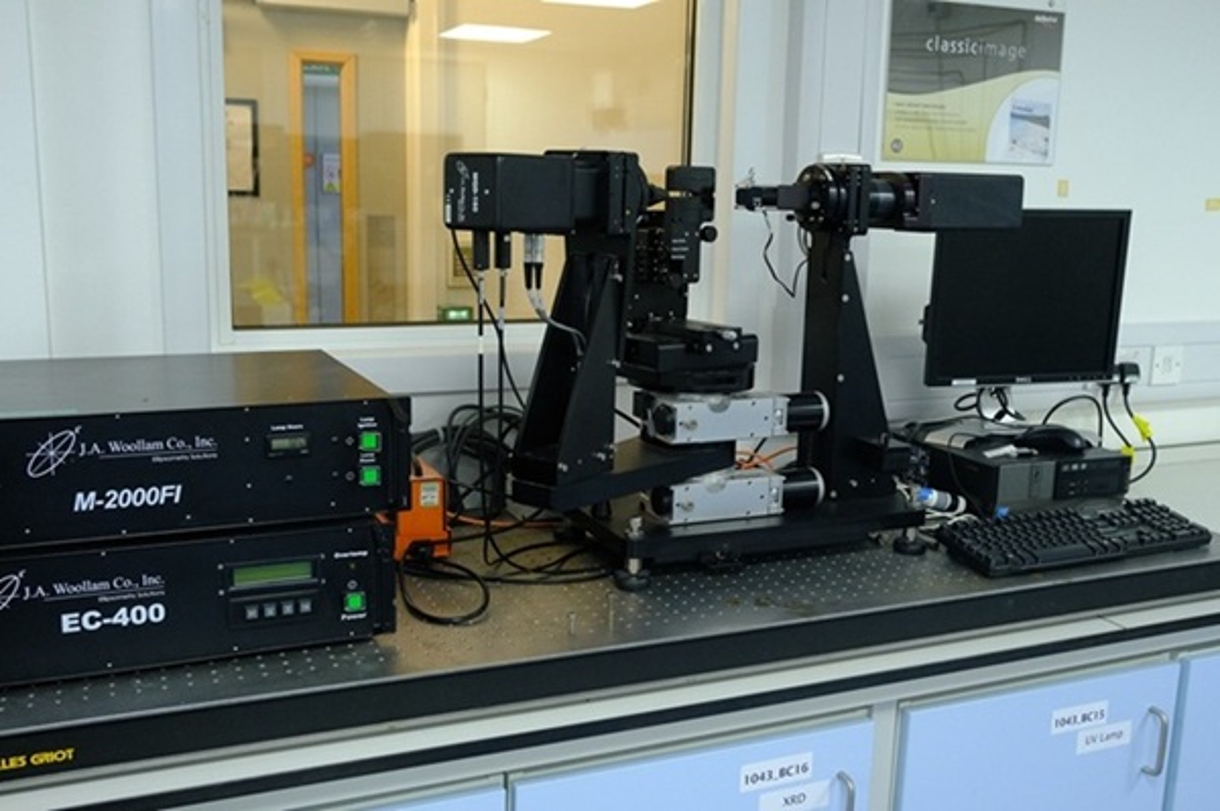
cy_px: 406
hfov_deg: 55.8
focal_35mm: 34
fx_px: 1151
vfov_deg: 38.8
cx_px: 610
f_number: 4.2
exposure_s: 1/100
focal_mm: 22.8
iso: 2500
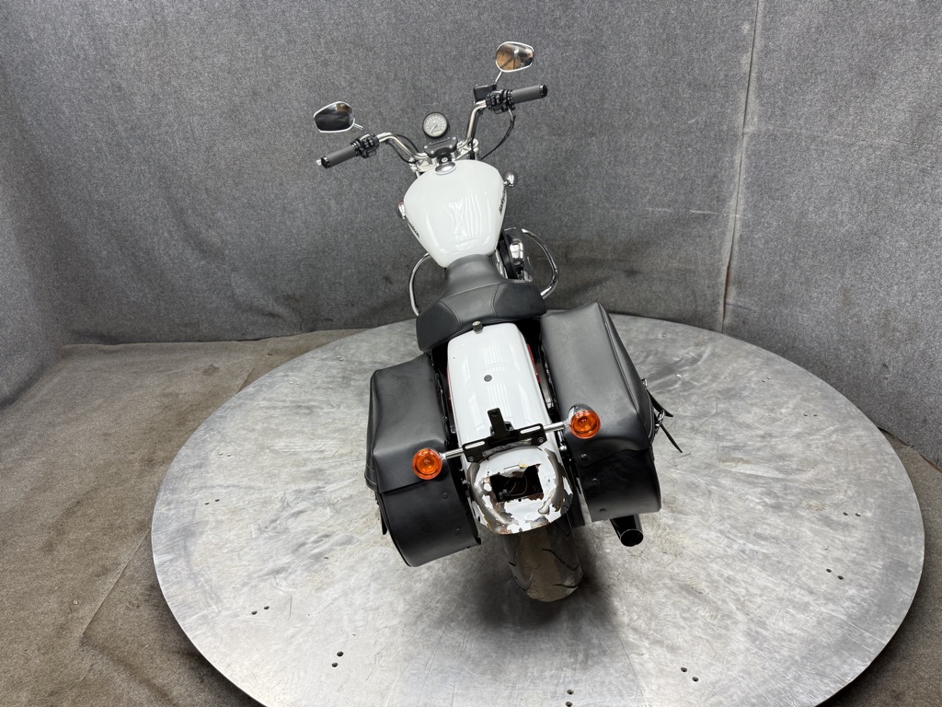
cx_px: 471
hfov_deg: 71.6
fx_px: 653
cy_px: 354
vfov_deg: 56.8
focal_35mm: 24
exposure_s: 1/120
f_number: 1.78
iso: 100
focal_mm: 6.76
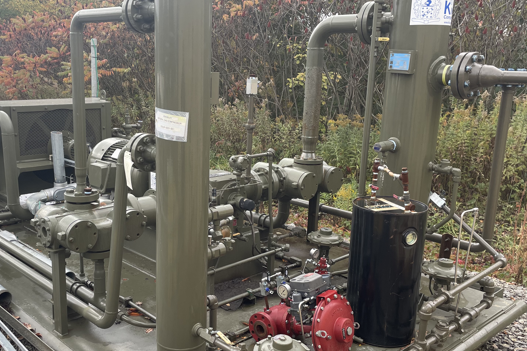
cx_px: 215
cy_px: 197
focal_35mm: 38
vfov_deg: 35.0
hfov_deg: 50.4
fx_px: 556
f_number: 1.6
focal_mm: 4.2
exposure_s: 1/303
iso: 32
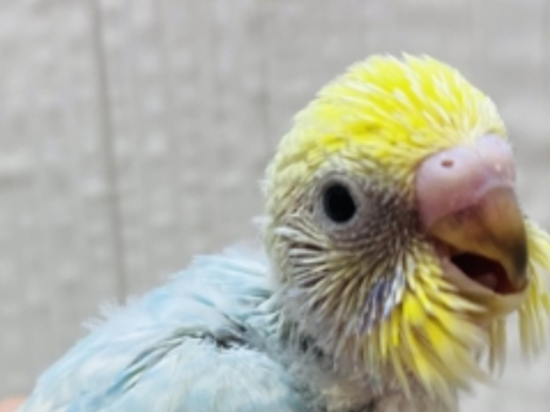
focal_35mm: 67
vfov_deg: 21.5
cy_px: 354
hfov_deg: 28.6
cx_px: 145
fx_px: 1064
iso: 80
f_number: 1.8
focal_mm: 4.25
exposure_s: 1/100
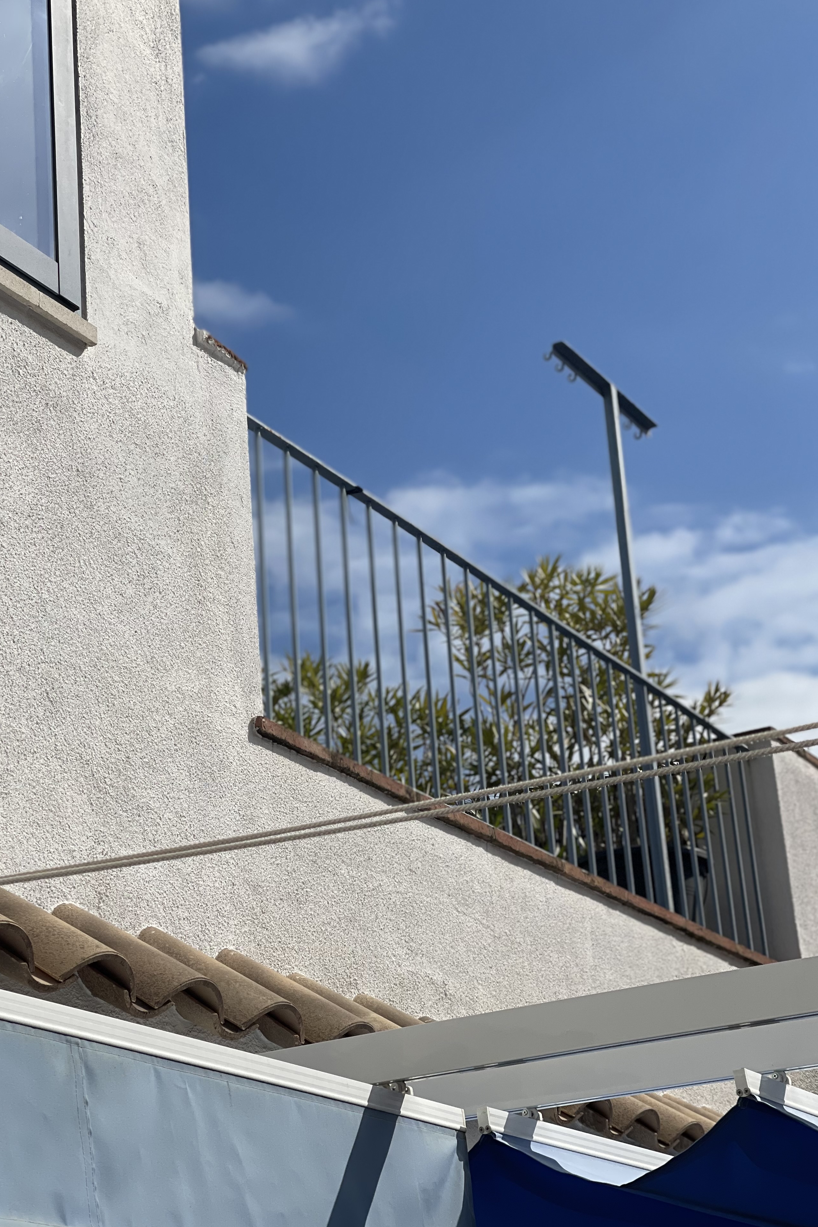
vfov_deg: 28.8
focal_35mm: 70
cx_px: 359
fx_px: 2386
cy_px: 608
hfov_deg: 19.4
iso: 32
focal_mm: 7.5
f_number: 2.2
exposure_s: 1/4386
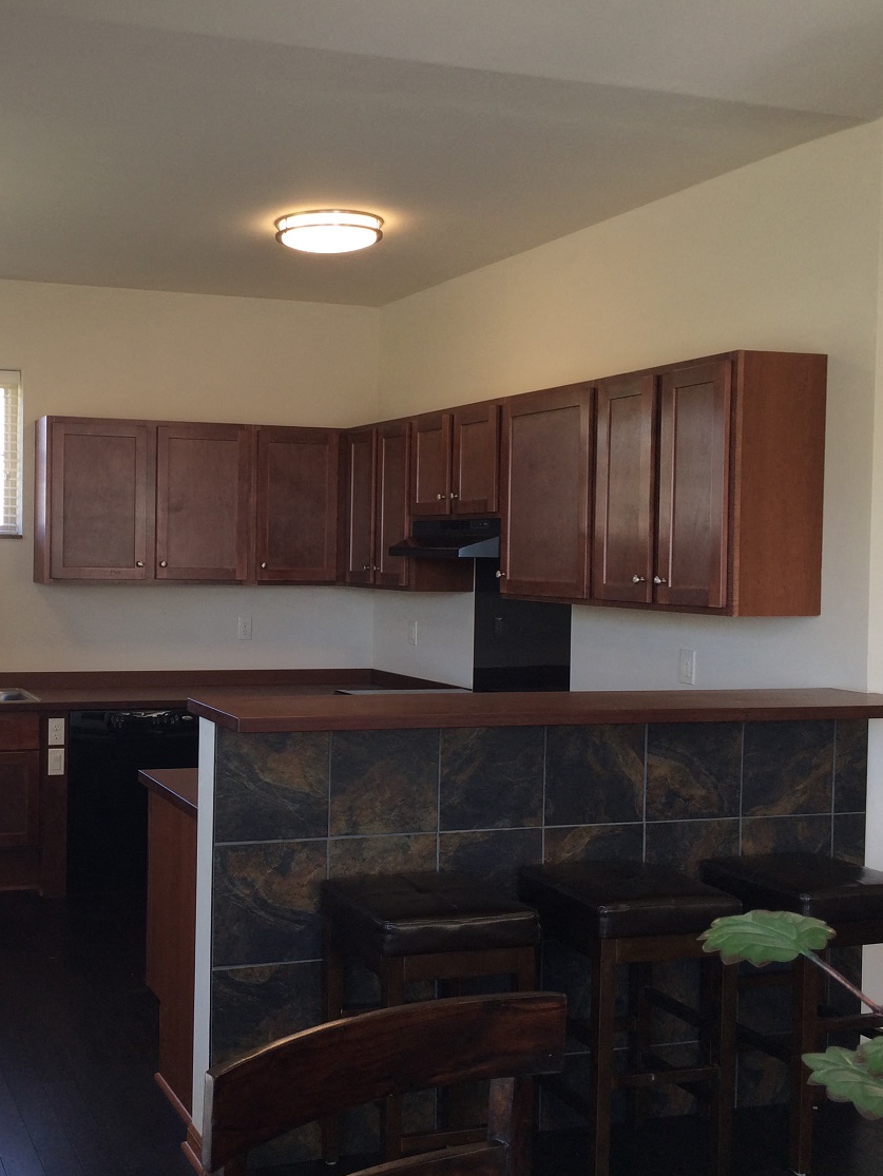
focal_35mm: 39
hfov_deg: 35.8
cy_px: 589
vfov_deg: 47.8
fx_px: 1326
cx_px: 191
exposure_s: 1/40
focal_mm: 4.15
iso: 32
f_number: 2.2
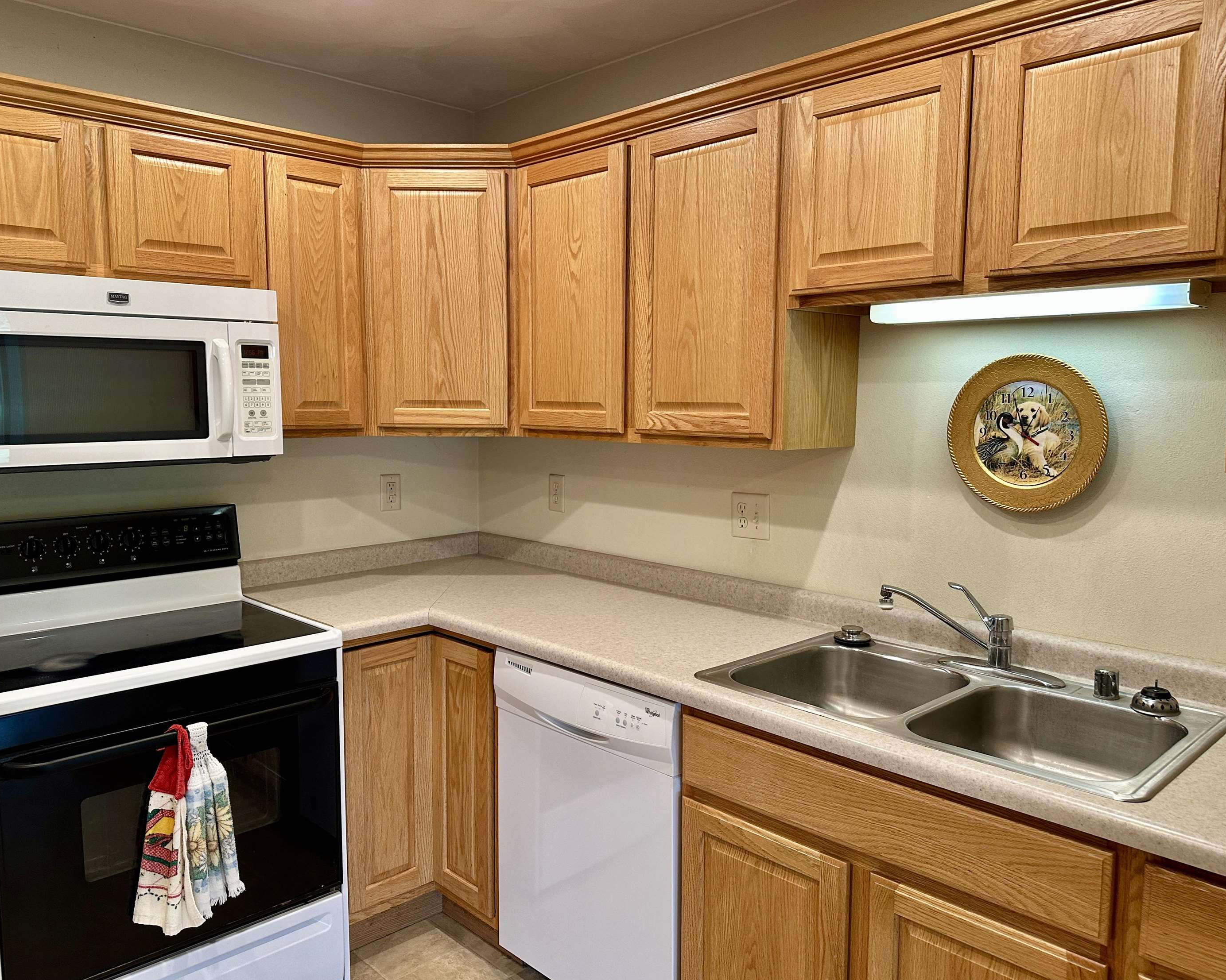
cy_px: 495
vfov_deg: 54.9
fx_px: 943
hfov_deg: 66.0
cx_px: 599
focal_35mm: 26
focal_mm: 6.86
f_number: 1.78
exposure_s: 1/60
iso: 125
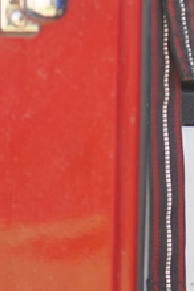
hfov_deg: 2.8
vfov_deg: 4.2
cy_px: -179
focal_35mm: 491
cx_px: 393
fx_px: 3969
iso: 500
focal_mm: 70
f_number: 4.5
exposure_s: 1/160
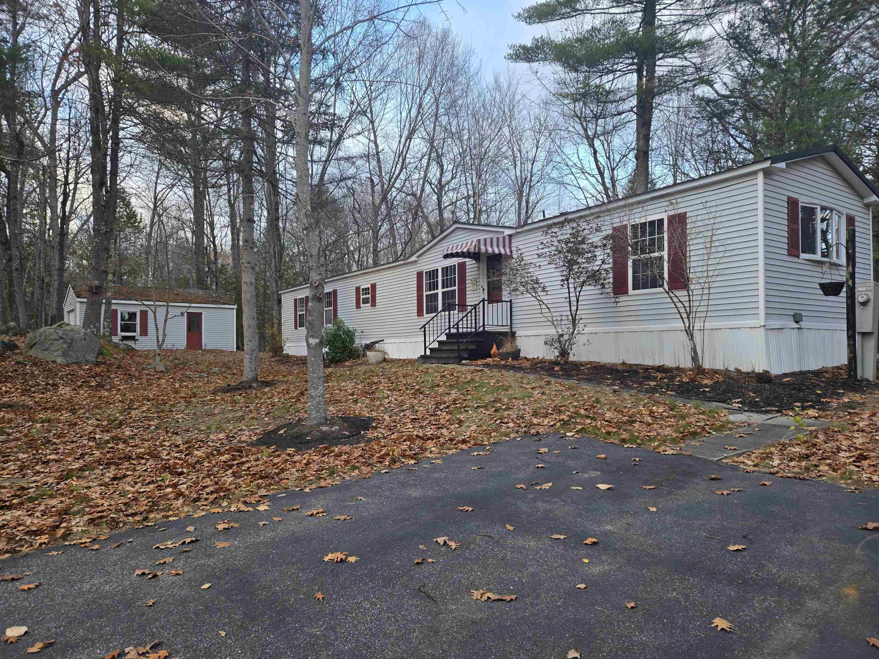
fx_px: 584
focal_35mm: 23
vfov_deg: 58.9
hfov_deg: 73.9
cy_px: 330
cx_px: 440
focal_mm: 5.4
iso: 40
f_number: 1.8
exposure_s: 1/180
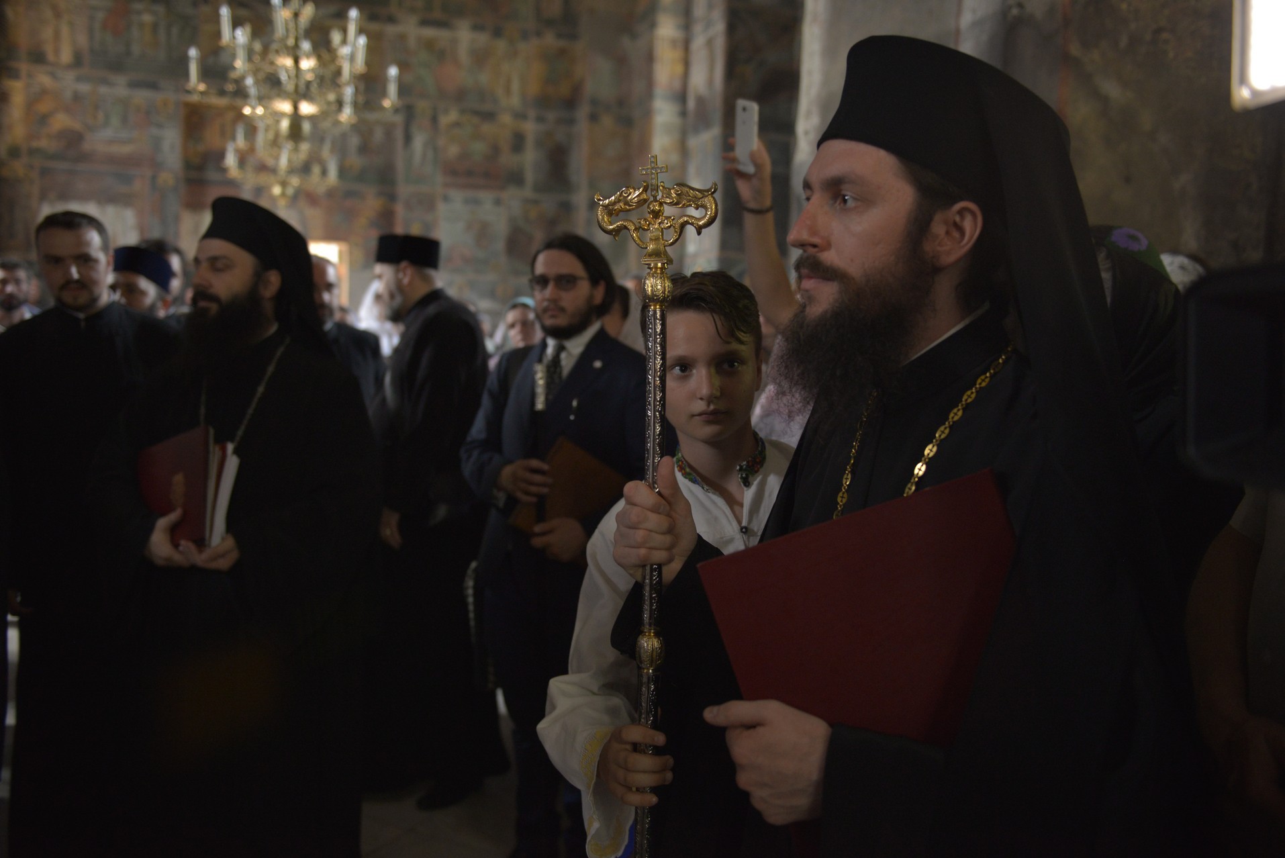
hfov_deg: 58.7
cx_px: 642
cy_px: 429
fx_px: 1143
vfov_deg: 41.2
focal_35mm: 32
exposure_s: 1/50
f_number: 2.8
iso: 1600
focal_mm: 32
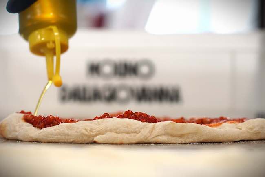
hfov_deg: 13.1
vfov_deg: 8.7
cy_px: 88
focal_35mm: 157
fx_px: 1155
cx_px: 132
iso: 3200
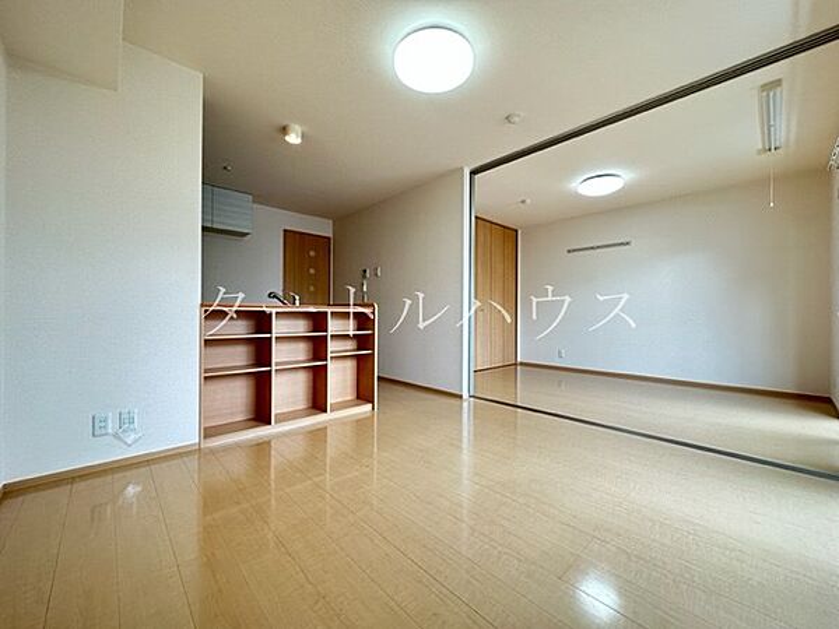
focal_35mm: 14
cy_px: 314
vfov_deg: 85.7
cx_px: 420
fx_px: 339
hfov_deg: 102.1
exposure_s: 1/120
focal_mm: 2.22
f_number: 2.2
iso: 160
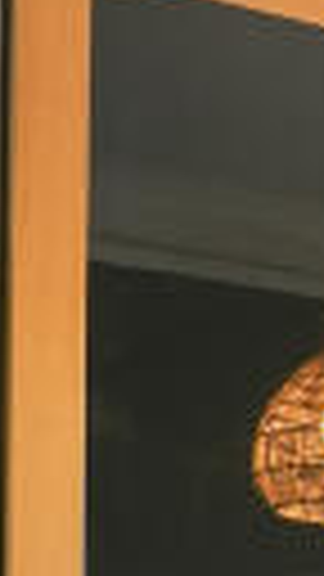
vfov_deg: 14.0
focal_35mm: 142
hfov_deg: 6.1
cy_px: 898
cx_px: 1544
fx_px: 2169
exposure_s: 1/1.67
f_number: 7.1
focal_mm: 17
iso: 250
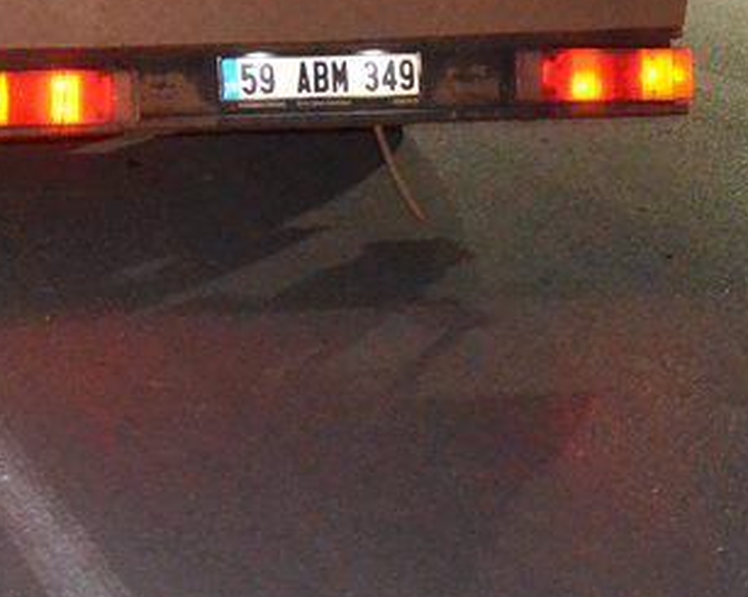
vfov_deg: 11.3
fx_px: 2853
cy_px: -366
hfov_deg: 14.0
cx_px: -363
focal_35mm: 129
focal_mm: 22
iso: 6400
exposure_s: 1/125
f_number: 3.8
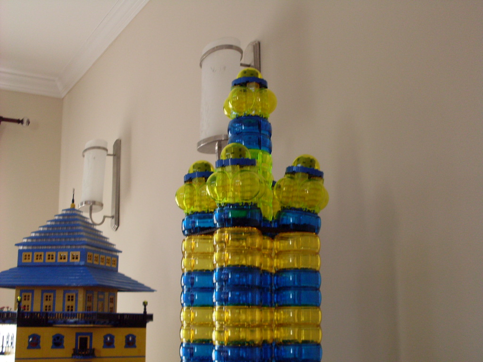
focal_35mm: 49
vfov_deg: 29.7
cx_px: 242
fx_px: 684
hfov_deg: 38.9
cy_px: 181
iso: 100
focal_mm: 8.1
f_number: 3.1
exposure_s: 1/90
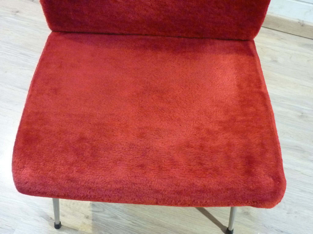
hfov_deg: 45.8
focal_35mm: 41
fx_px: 371
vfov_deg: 35.1
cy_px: 117
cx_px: 156
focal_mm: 7.3
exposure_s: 1/13
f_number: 3
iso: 800
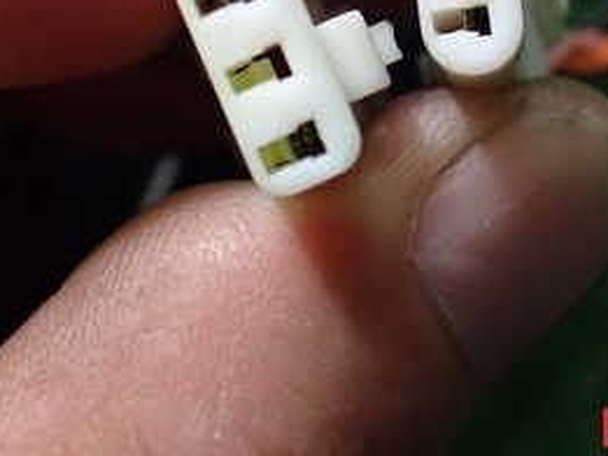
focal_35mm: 69
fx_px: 1212
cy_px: -63
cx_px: 429
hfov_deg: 27.9
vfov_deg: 20.2
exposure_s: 1/125
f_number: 2.3
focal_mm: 5.4
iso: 640
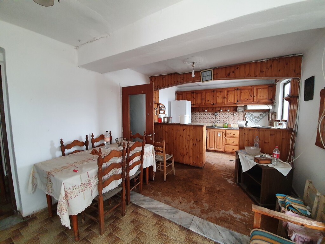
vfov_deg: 89.9
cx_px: 162
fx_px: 122
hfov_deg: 106.2
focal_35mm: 13
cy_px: 122
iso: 400
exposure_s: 1/50
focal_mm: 1.8
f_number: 2.2
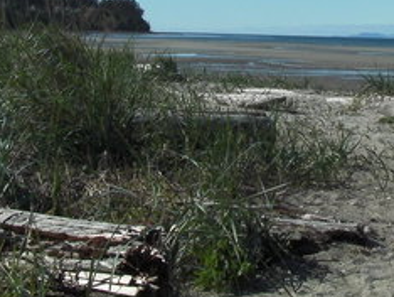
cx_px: 261
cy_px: 8
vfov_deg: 17.4
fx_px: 946
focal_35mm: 83
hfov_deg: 23.4
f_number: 5.6
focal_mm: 6.3
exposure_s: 1/378
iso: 50
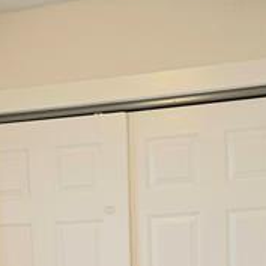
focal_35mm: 88
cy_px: 361
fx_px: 765
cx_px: 68
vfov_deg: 18.2
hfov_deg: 19.6
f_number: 1.7
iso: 125
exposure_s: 1/120
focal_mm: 6.3
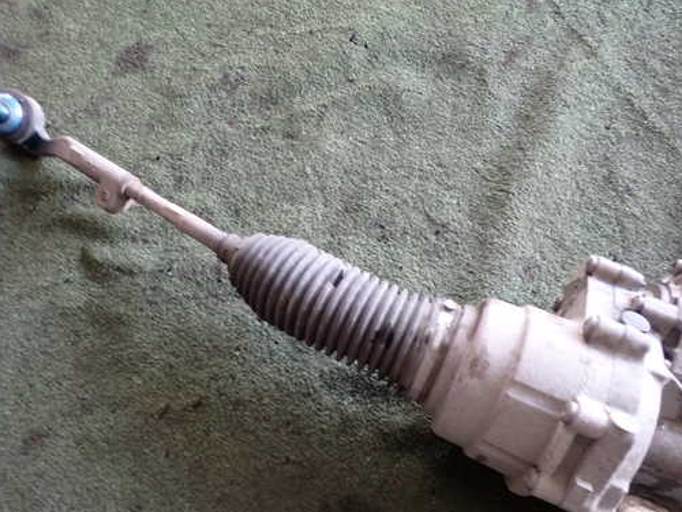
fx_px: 591
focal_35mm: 30
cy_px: 261
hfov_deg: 59.7
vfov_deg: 46.8
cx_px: 288
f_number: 2
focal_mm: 4.5
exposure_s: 1/30
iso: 200
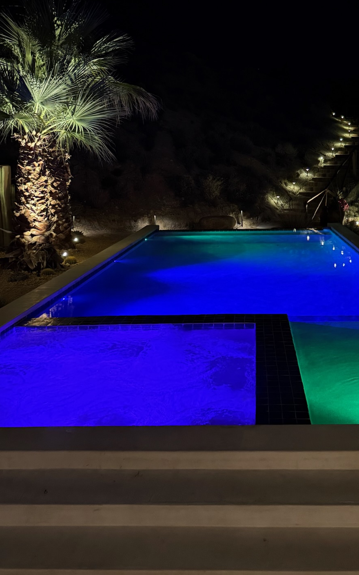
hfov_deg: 34.0
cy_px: 179
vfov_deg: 51.5
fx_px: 579
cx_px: 247
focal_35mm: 37
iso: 1250
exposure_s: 1/30
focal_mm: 6.76
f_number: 1.78
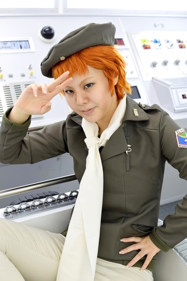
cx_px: 94
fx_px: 350
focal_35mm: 45
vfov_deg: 43.6
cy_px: 140
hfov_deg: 29.9
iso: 100
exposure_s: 1/45
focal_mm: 30
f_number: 3.3
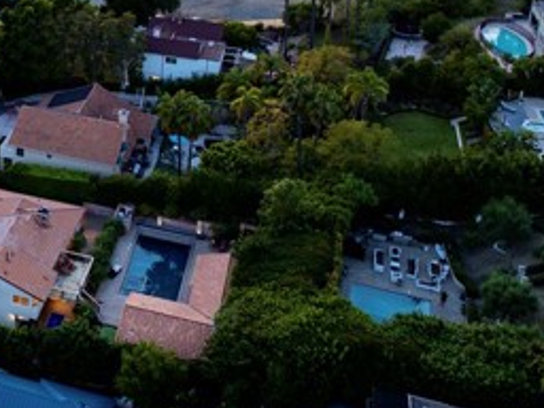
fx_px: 943
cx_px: -96
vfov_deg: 23.1
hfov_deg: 28.4
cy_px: -27
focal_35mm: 60
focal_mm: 12.29
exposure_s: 1/20
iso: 100
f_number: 2.8
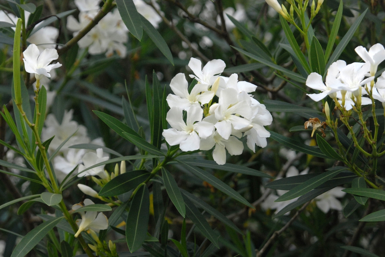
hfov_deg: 14.8
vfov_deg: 10.0
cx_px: 192
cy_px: 128
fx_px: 1477
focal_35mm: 138
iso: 400
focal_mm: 92
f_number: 6.3
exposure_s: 1/160
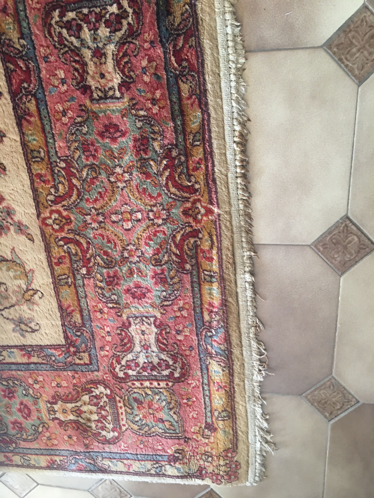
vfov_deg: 61.7
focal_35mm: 29
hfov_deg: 48.2
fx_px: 418
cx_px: 187
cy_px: 249
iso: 80
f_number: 2.2
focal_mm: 4.15
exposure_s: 1/17
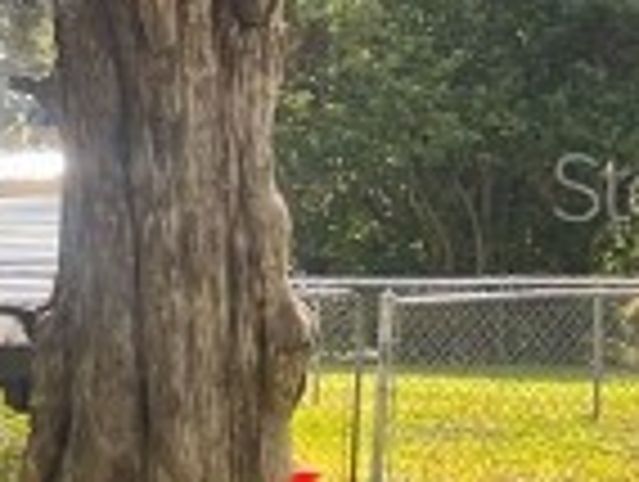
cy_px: 185
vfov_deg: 8.0
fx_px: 3458
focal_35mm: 187
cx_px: -1328
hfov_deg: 8.6
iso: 32
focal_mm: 5.1
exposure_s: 1/501
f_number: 1.6
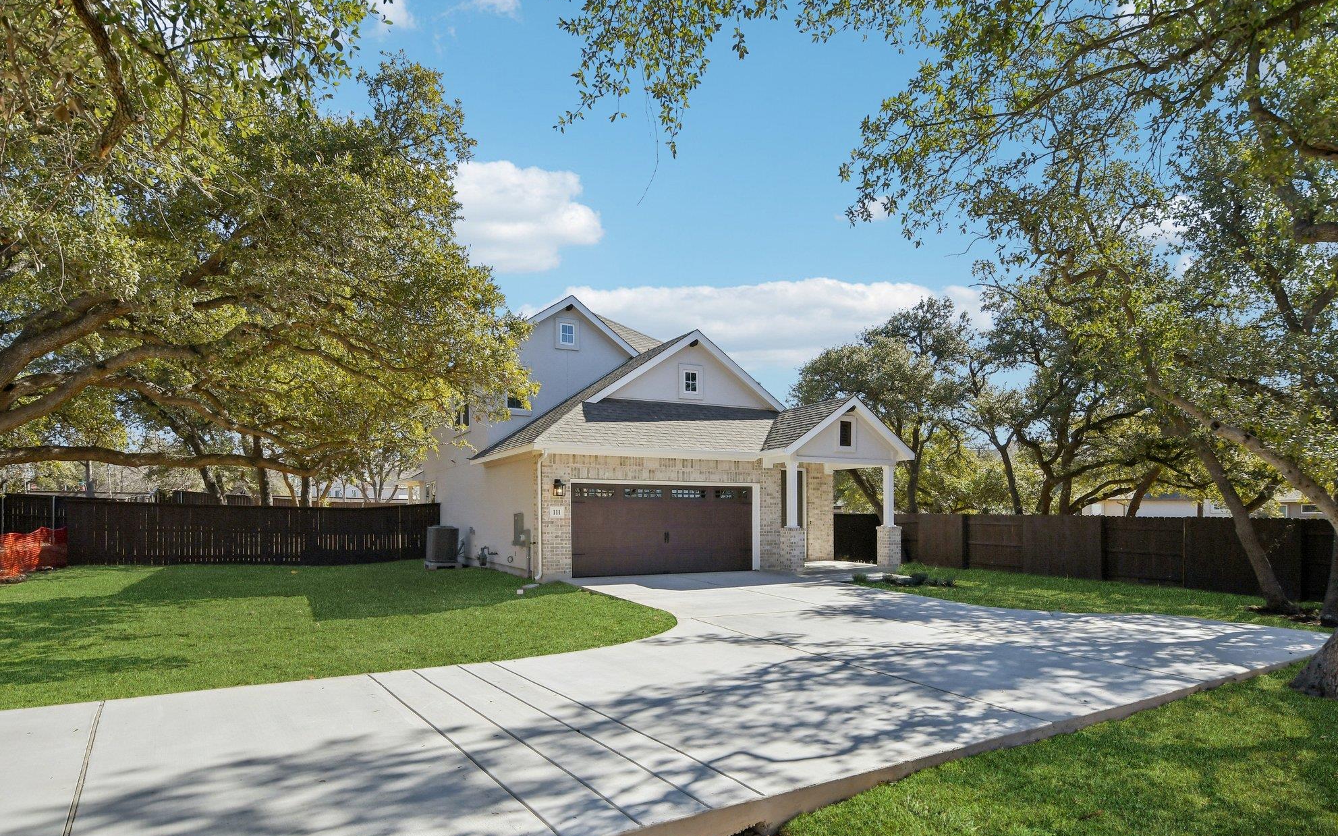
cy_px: 452
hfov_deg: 83.6
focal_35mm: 21
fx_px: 748
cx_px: 669
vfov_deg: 58.3
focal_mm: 13
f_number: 8
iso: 400
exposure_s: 1/1250
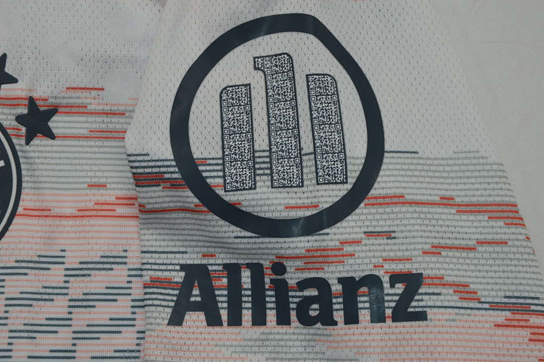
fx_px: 1925
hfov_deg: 16.1
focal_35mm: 128
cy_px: 181
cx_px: 272
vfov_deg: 10.7
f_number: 13
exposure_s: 1/200
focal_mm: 85
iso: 400
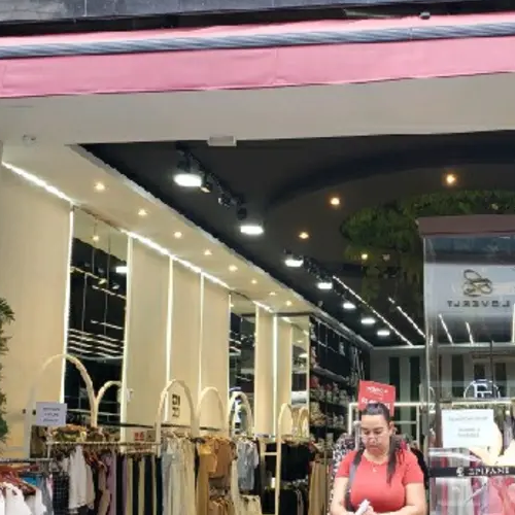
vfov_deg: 32.1
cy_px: 298
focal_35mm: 53
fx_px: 892
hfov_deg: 31.1
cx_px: 433
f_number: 2.4
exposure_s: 1/120
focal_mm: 4.3
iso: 64
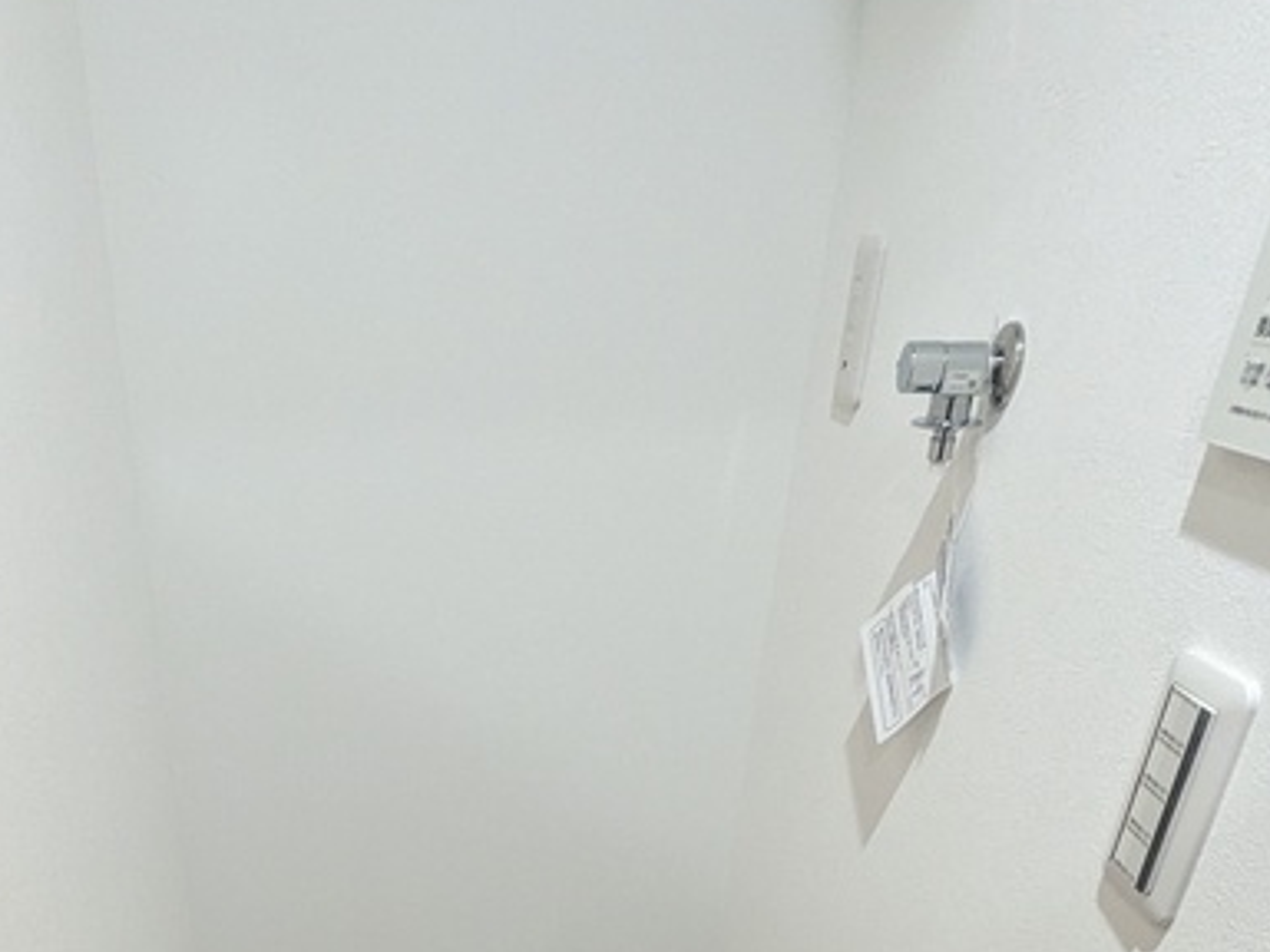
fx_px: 1284
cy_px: 1140
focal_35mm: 35
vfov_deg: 33.3
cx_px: 379
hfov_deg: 51.2
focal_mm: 1.83
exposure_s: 1/40
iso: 233
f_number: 2.2
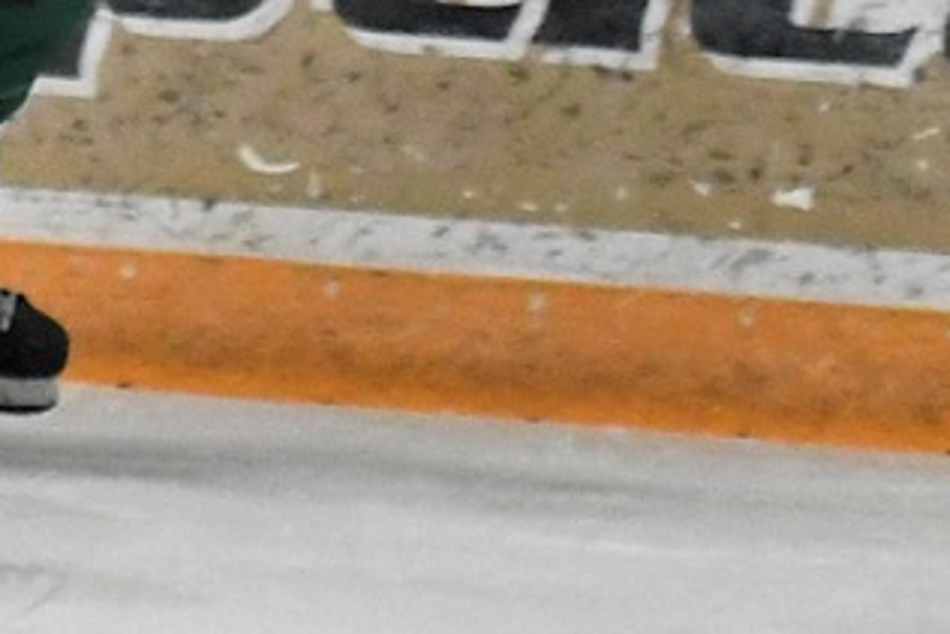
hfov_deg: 4.3
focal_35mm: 472
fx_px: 12461
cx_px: -827
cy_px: 2
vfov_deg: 2.9
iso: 1800
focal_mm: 70
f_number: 2.8
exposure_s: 1/1000
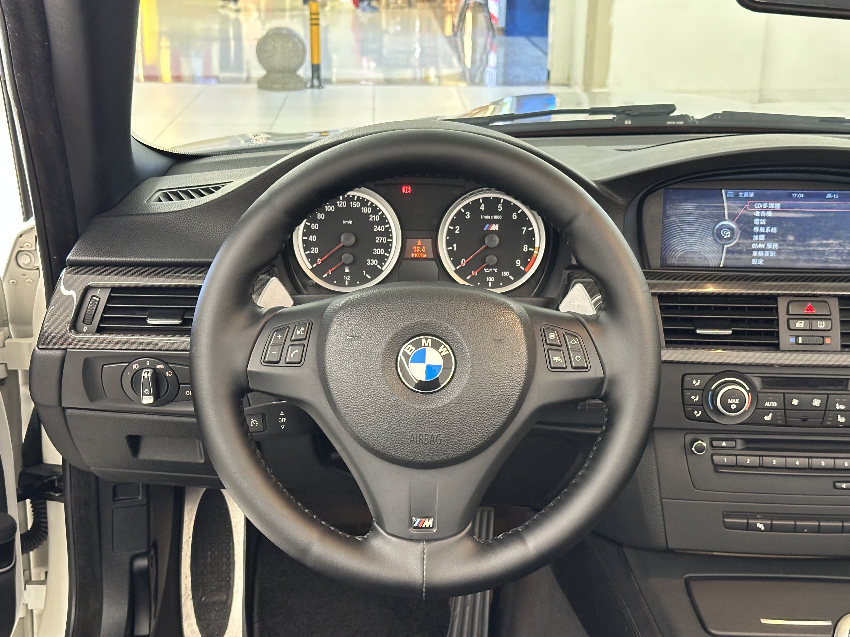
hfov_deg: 39.7
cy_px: 318
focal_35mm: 48
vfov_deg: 30.3
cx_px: 425
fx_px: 1179
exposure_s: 1/33
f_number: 1.78
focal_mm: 6.86
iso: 500
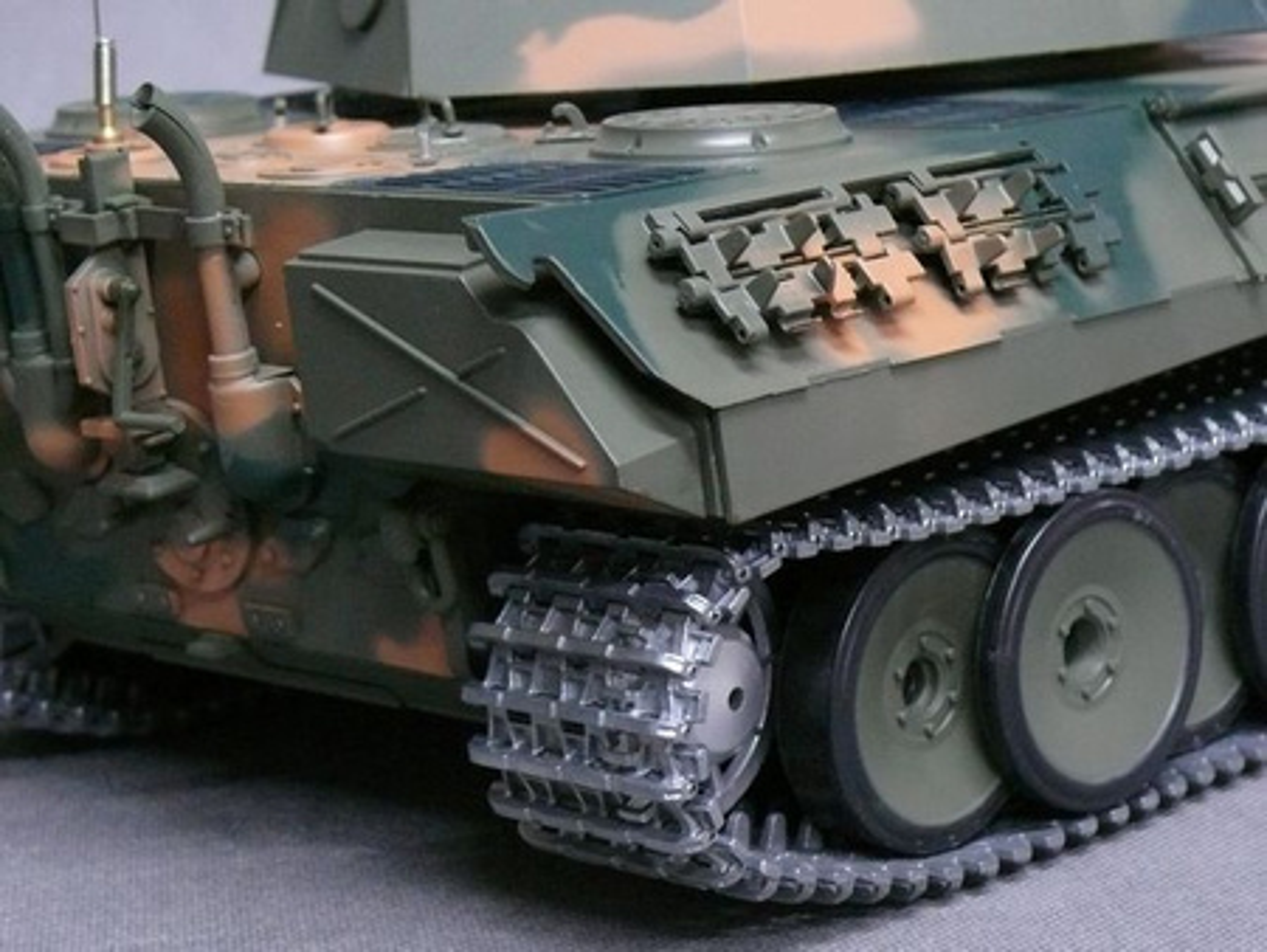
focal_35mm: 96
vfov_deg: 15.4
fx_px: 3516
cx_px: 634
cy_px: 476
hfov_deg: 20.4
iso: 400
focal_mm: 14.6
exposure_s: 1/13
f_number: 3.2
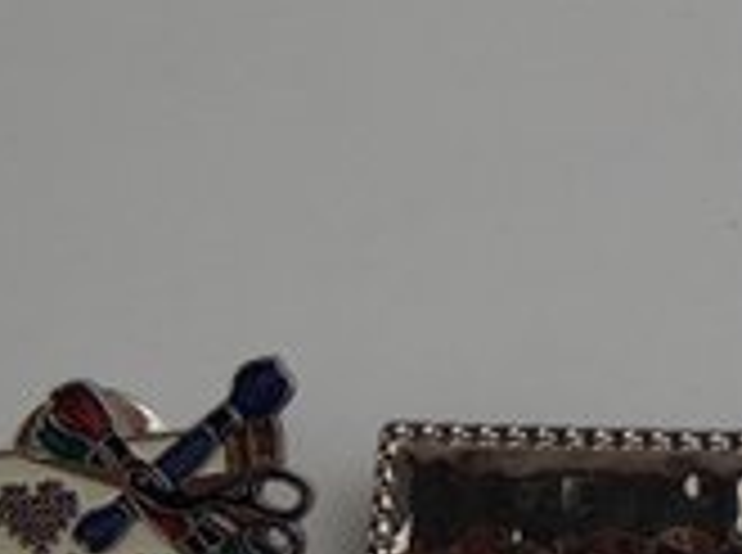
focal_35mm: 77
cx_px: 501
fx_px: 1647
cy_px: 561
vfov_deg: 18.5
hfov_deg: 25.2
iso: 125
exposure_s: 1/160
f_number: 4.7
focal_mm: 6.64
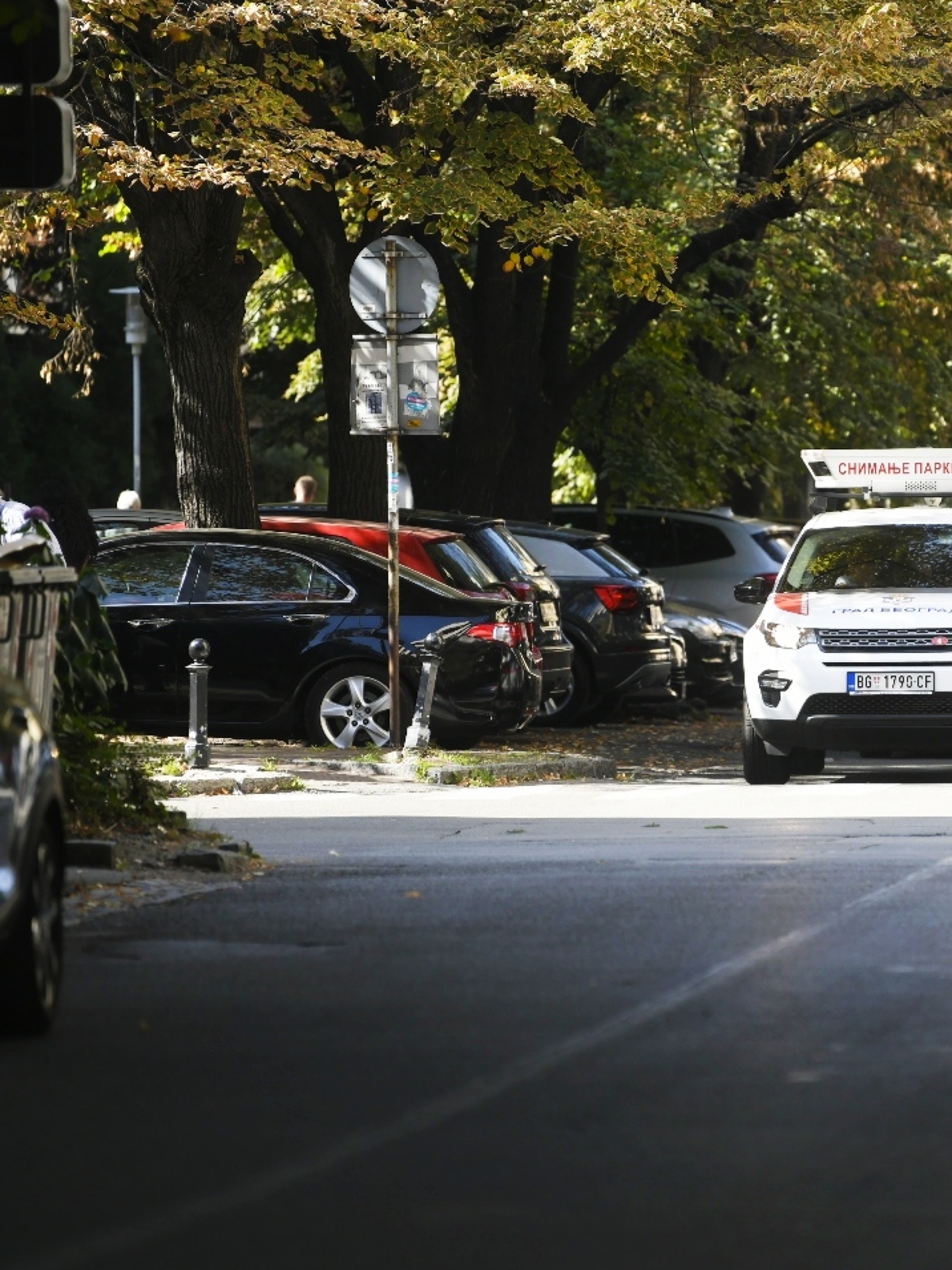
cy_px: 633
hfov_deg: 5.1
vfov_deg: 6.8
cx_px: 896
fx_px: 10636
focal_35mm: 290
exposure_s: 1/1250
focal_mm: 200
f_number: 2.8
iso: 400
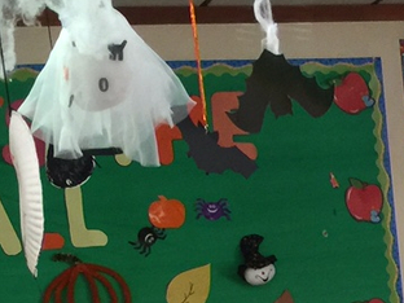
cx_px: 583
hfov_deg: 13.9
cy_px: 584
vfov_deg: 10.3
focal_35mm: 134
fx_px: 1564
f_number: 2.2
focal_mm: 4.15
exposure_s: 1/30
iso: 50
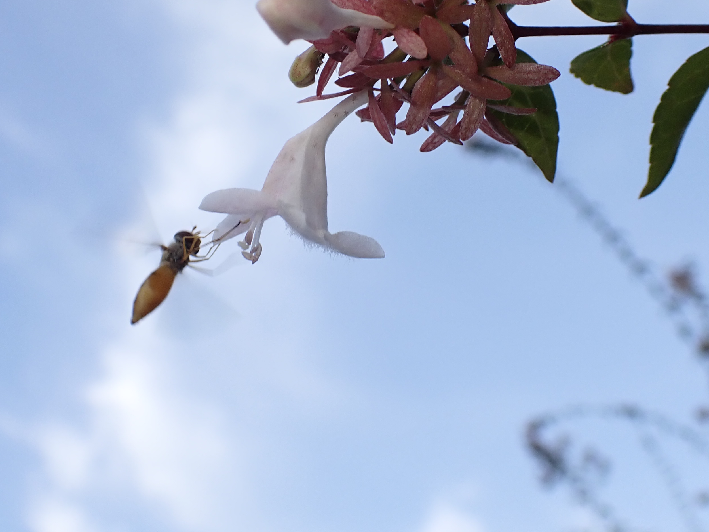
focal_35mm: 48
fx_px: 983
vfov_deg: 30.1
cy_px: 191
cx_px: 325
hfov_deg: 39.6
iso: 100
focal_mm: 5.4
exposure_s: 1/160
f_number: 3.2
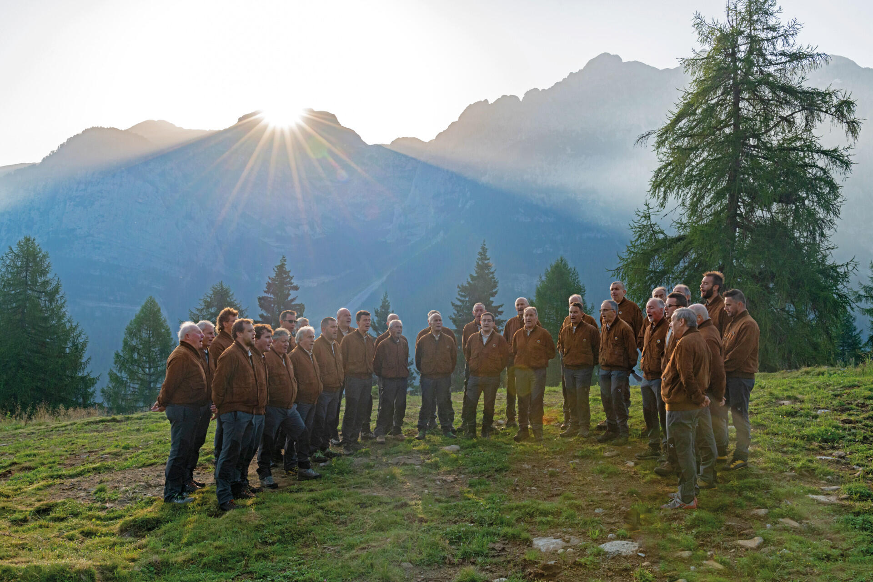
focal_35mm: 35
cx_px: 436
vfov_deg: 37.9
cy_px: 291
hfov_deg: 54.4
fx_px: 849
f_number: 14
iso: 800
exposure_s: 1/320
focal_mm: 35
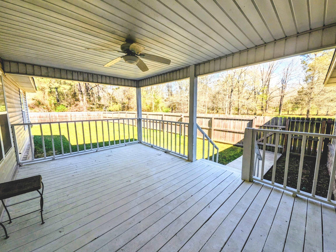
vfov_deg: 85.7
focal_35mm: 14
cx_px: 168
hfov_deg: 102.1
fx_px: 136
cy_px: 126
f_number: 2.2
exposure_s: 1/776
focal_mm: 1.85
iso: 51
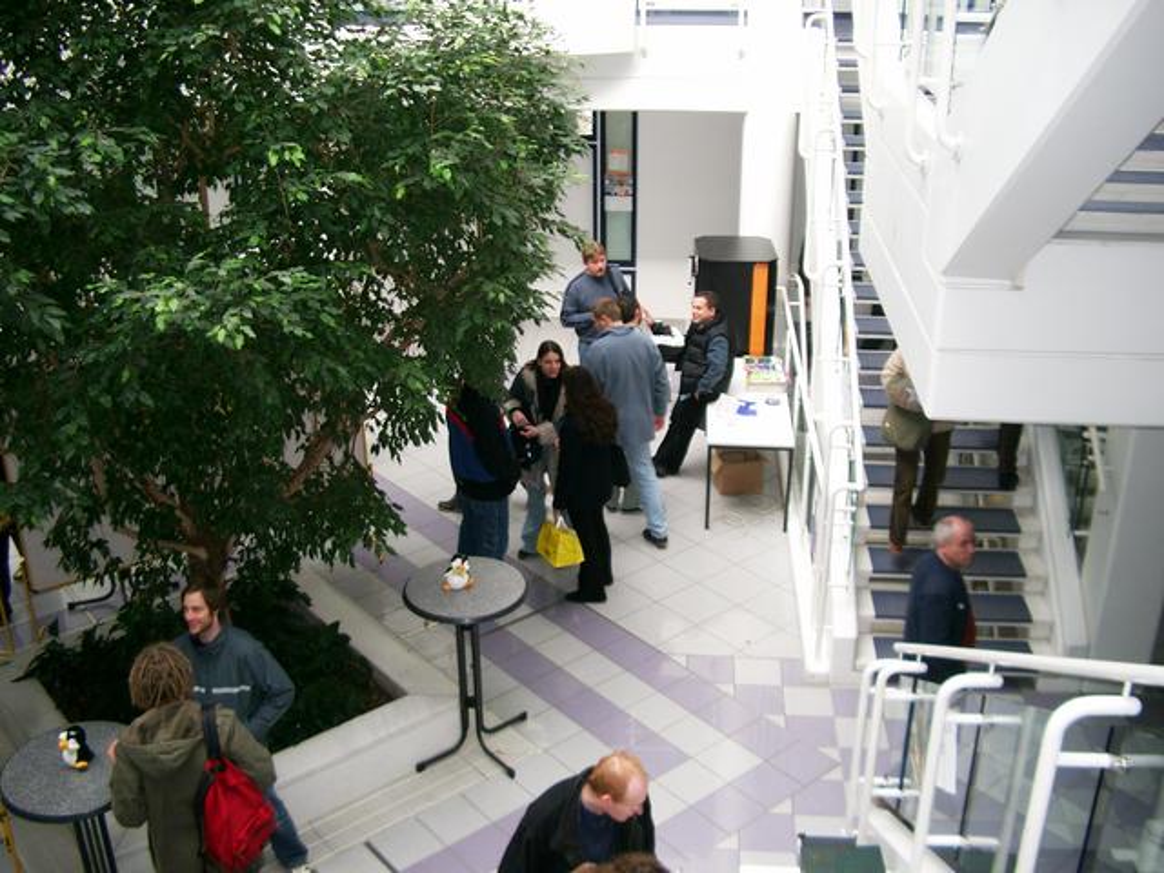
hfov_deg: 50.1
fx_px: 1244
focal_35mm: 37
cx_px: 582
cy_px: 436
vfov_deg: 38.7
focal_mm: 7.6
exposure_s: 1/60
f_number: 2.6
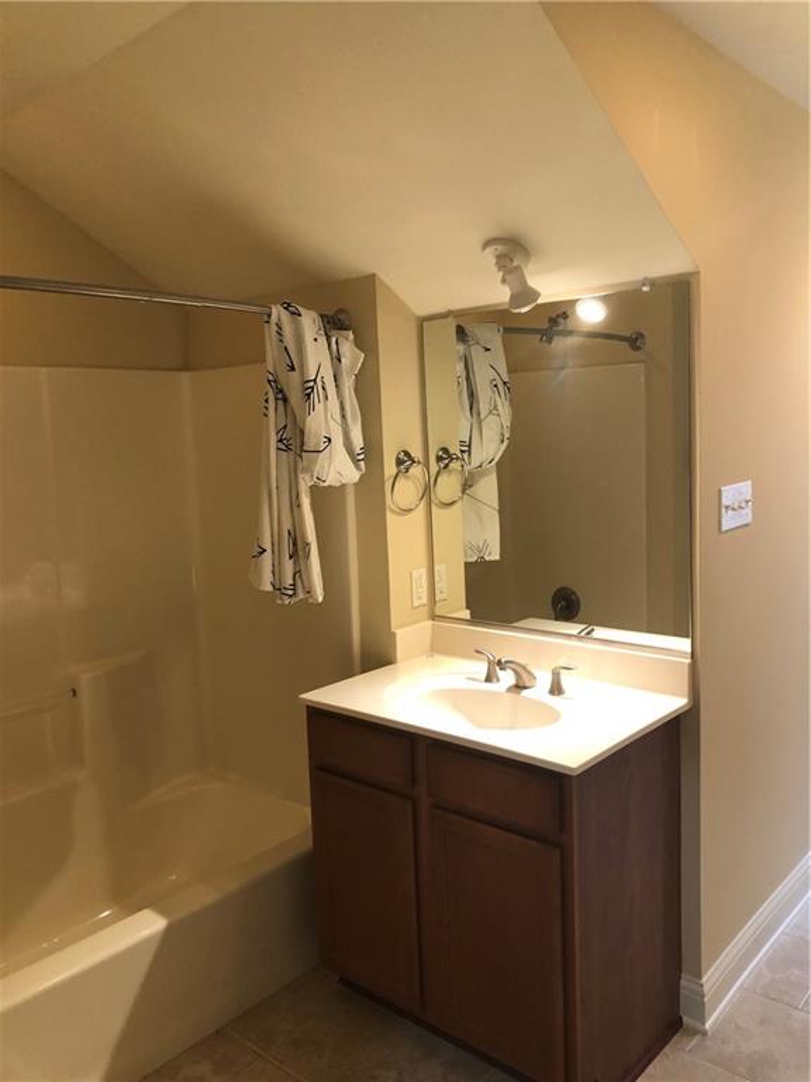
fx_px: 875
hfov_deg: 49.7
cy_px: 541
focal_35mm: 28
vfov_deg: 63.4
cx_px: 406
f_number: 1.8
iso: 40
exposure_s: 1/15
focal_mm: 3.99
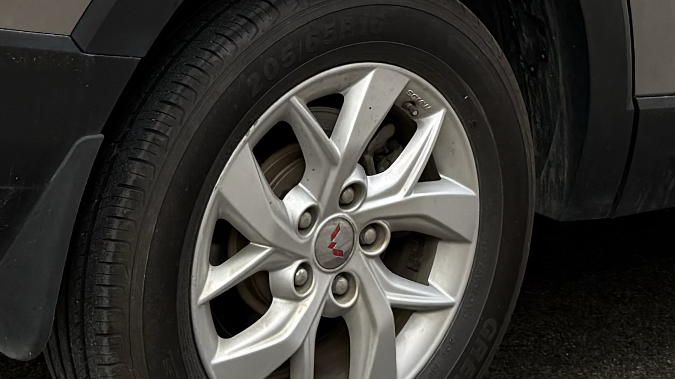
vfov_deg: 9.5
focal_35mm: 119
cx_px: 375
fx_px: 2130
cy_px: -374
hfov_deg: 18.0
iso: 80
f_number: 1.78
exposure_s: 1/1812
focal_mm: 6.76
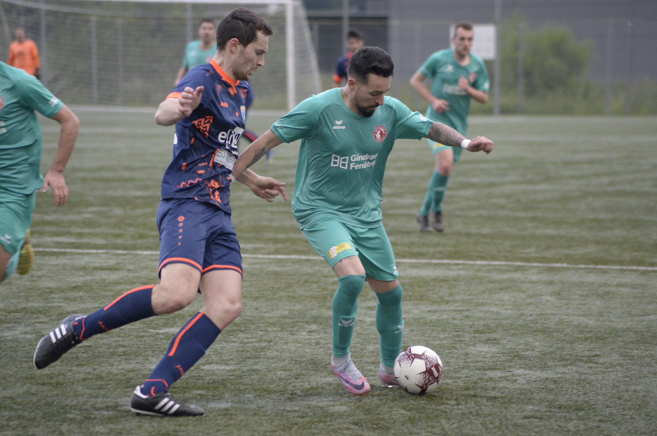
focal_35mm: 210
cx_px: 328
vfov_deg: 6.5
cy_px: 218
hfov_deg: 9.8
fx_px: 3828
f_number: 5.6
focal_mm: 210
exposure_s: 1/640
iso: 6400
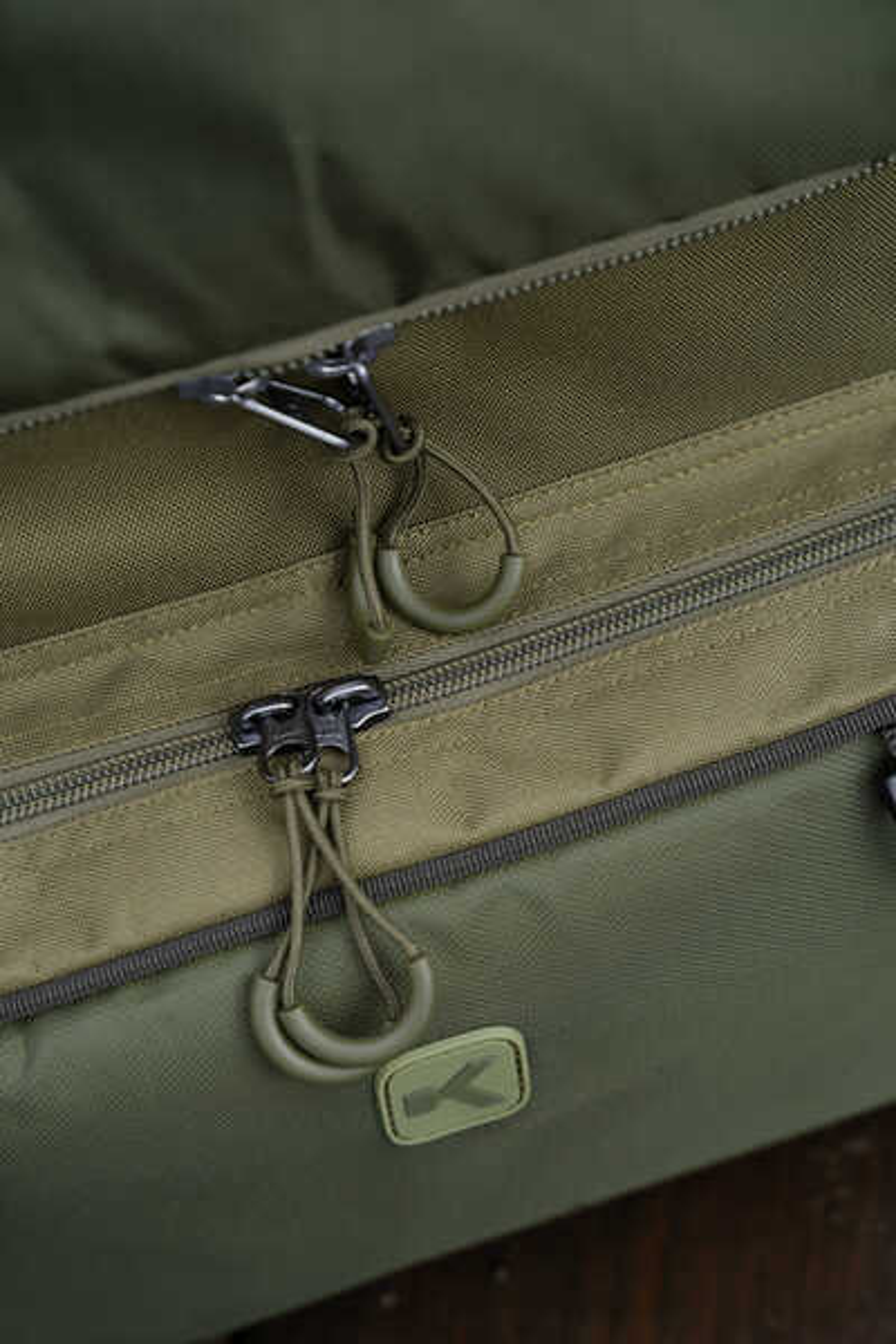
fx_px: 2613
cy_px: 672
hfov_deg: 19.5
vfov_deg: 28.8
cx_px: 448
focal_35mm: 70
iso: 250
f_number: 5.6
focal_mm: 70
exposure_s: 1/100
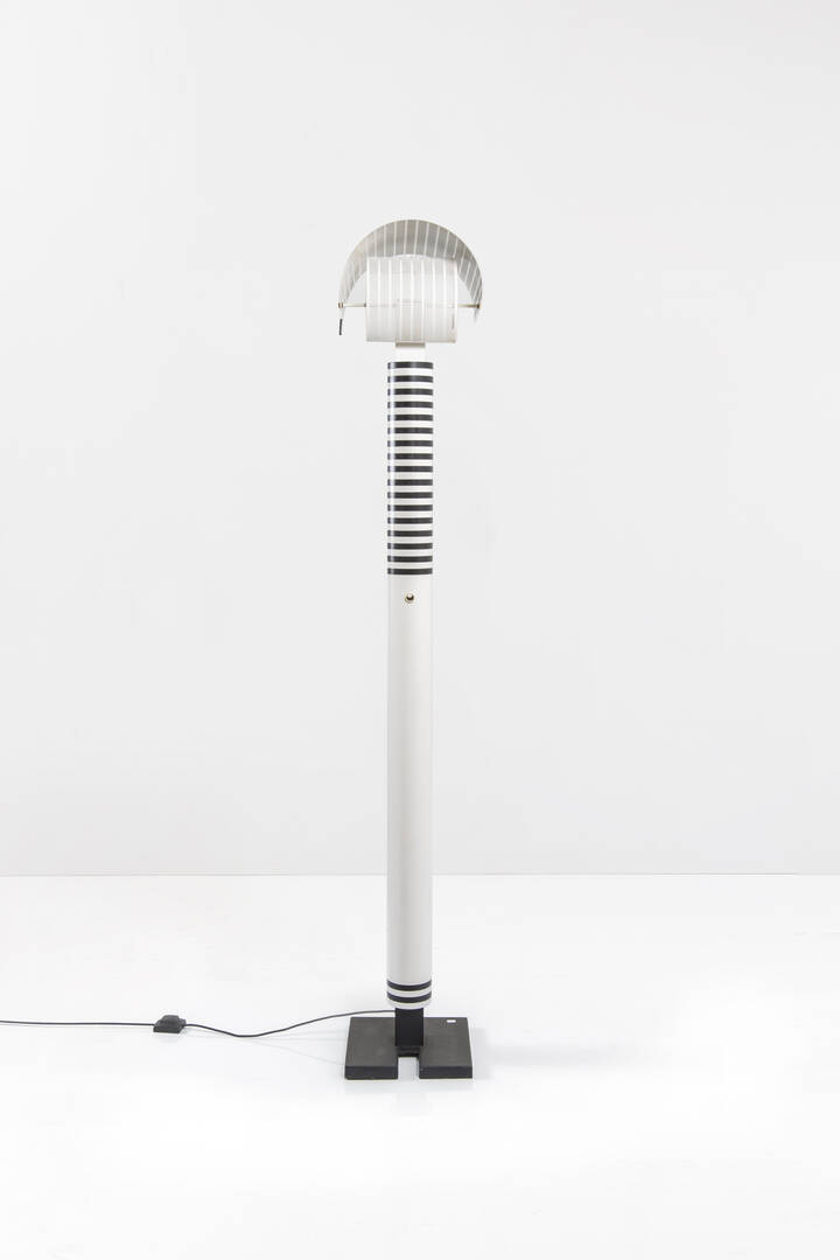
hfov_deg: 35.1
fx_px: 1329
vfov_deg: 50.7
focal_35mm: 38
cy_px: 630
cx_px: 420
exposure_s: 1/160
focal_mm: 38
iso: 100
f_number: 14
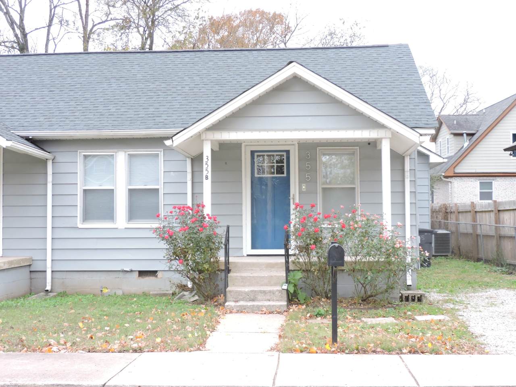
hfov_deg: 38.2
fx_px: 745
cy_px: 194
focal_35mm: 50
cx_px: 258
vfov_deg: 29.1
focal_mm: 8.9
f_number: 3.6
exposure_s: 1/30
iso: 400
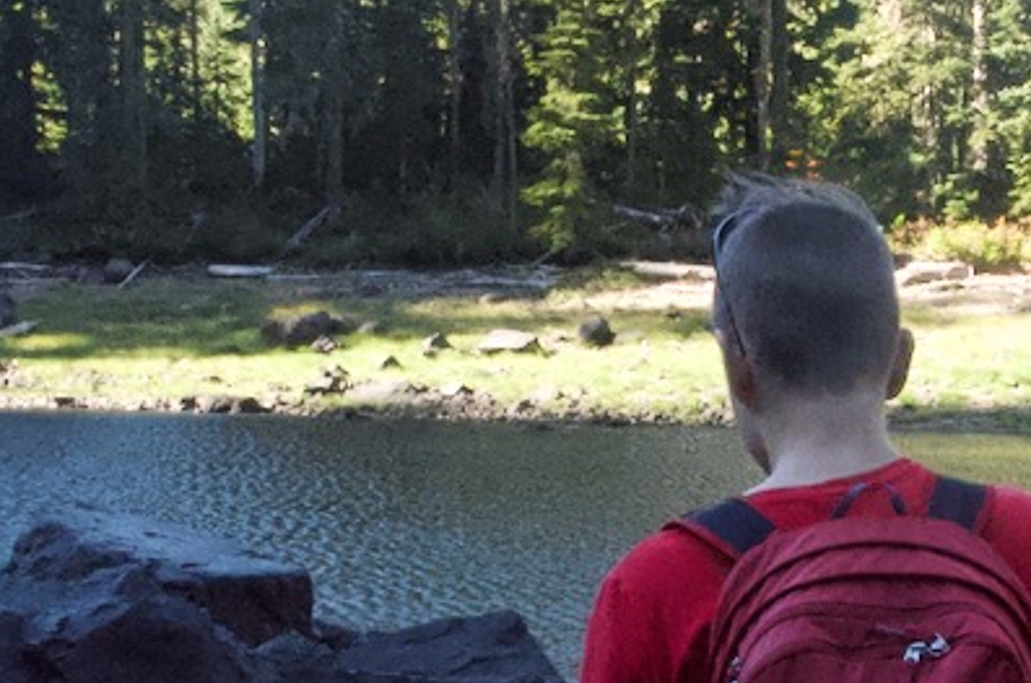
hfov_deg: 23.1
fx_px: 2487
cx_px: 808
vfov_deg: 15.6
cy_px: 374
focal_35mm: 87
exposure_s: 1/500
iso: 10000
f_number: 14
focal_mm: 18
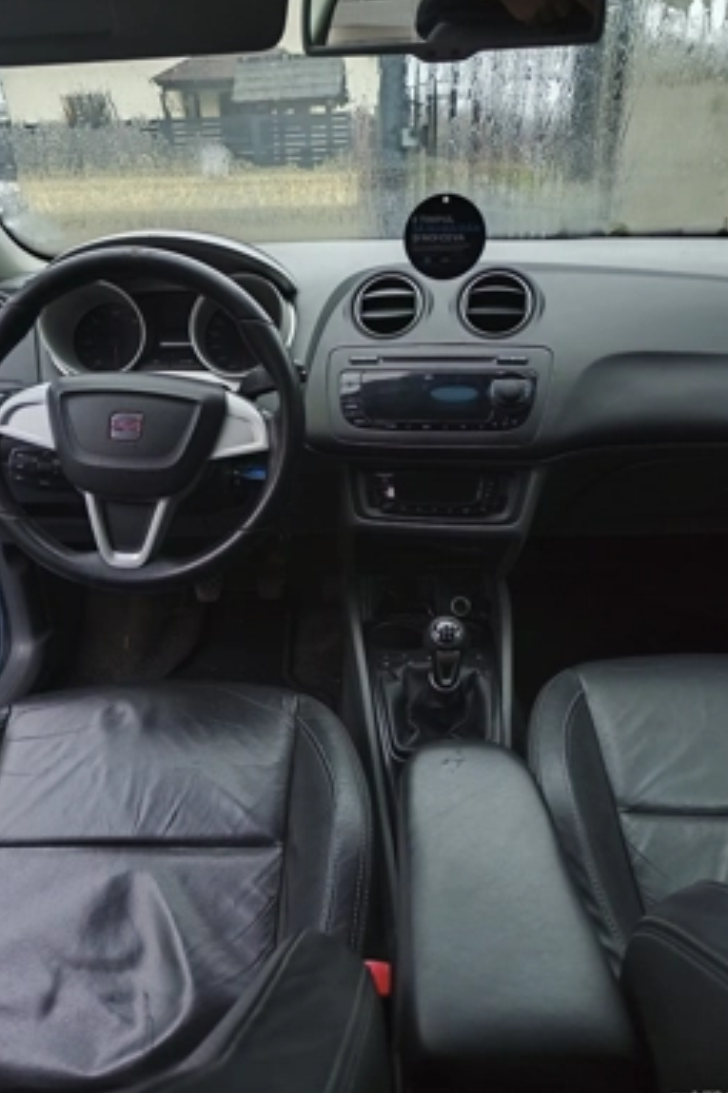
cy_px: 539
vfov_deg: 71.5
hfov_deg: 51.2
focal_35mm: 25
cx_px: 331
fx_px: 759
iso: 5000
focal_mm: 6.14
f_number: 1.65
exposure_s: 1/20
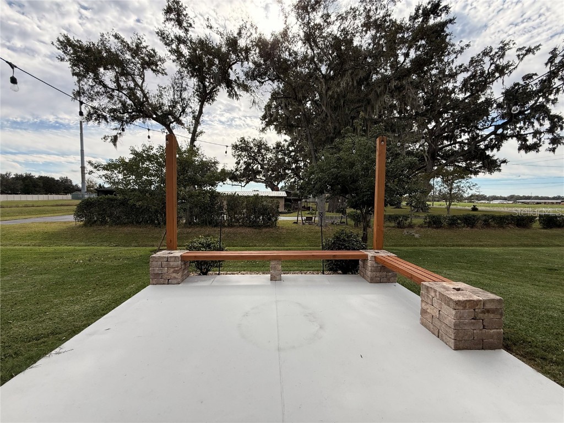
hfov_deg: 102.1
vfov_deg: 85.7
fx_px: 228
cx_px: 282
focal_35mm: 14
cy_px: 212
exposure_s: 1/1339
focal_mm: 2.22
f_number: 2.2
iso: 64
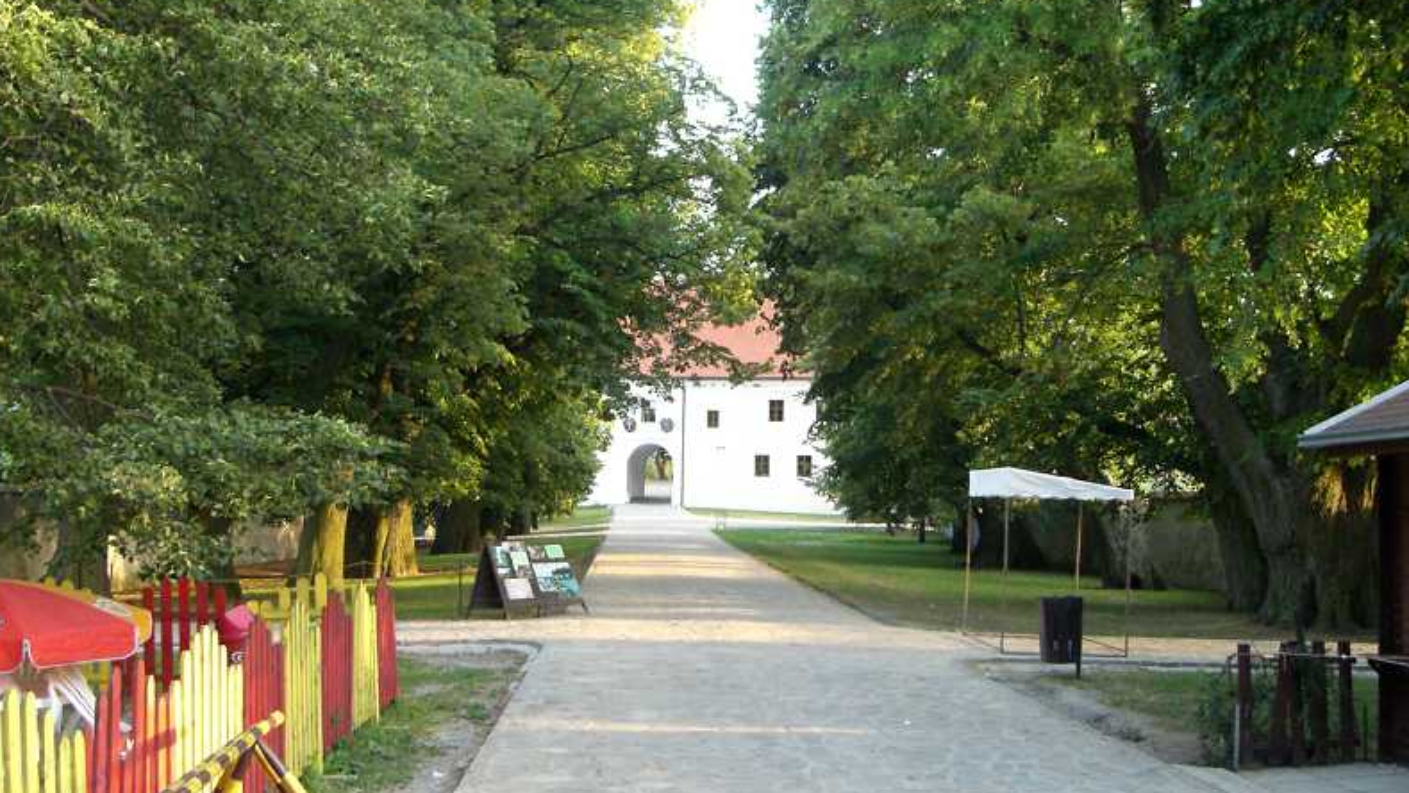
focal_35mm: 42
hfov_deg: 48.4
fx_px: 1569
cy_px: 311
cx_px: 696
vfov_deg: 28.3
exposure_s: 1/80
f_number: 3.1
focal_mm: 6.3
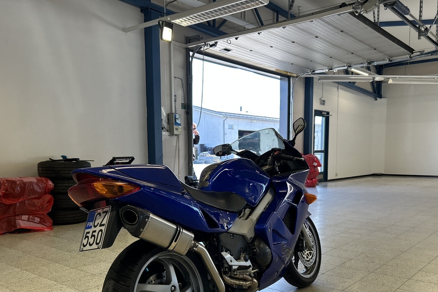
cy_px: 194
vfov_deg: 38.5
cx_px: 228
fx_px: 414
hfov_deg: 55.8
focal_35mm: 34
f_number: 1.5
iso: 40
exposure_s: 1/214
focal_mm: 5.7
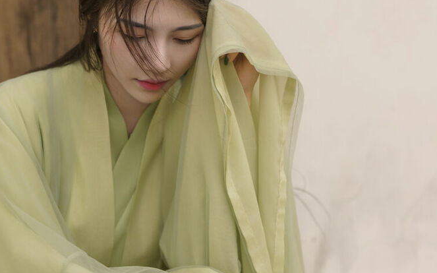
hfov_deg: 18.4
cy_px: 113
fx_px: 1345
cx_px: 181
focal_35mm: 113
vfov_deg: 11.6
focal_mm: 70
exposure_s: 1/320
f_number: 4
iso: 100
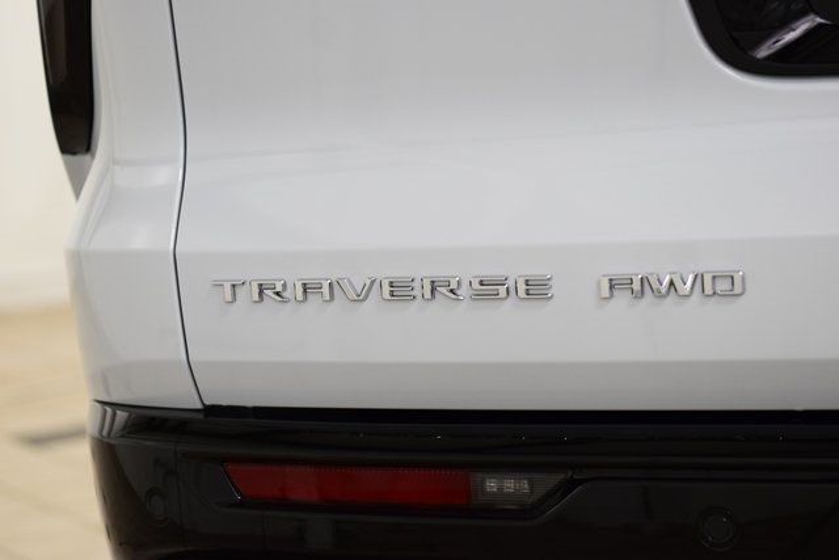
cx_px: 420
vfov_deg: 13.0
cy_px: 280
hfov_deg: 19.5
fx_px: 2447
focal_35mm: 105
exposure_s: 1/125
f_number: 3.5
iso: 1600
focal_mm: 70
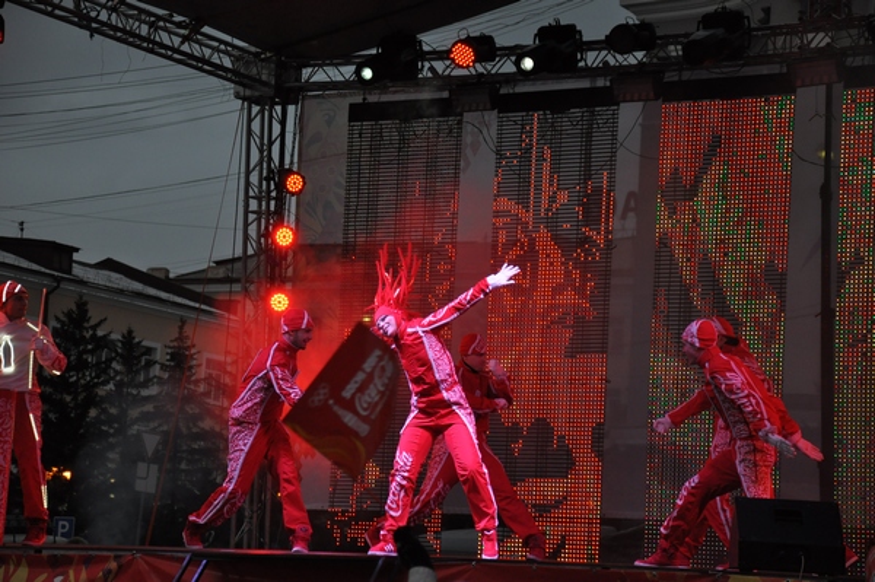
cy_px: 291
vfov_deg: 13.0
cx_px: 438
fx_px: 2550
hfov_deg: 19.5
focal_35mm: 105
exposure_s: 1/500
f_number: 5.6
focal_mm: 70
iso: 800
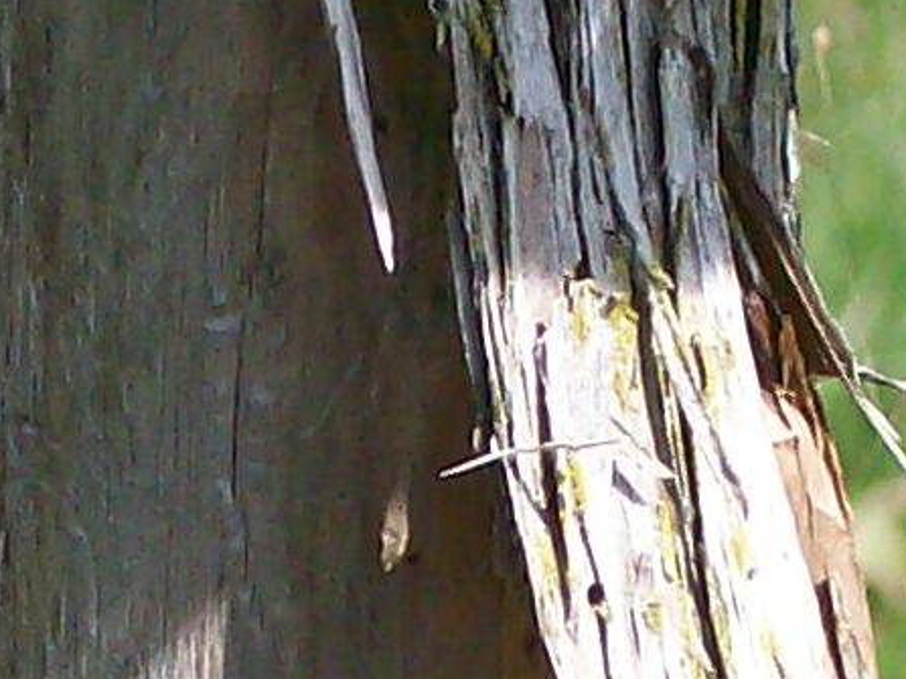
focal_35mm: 554
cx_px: 511
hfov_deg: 3.6
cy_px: 1170
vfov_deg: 2.7
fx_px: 14496
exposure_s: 1/530
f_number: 4.3
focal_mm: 14.3
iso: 80
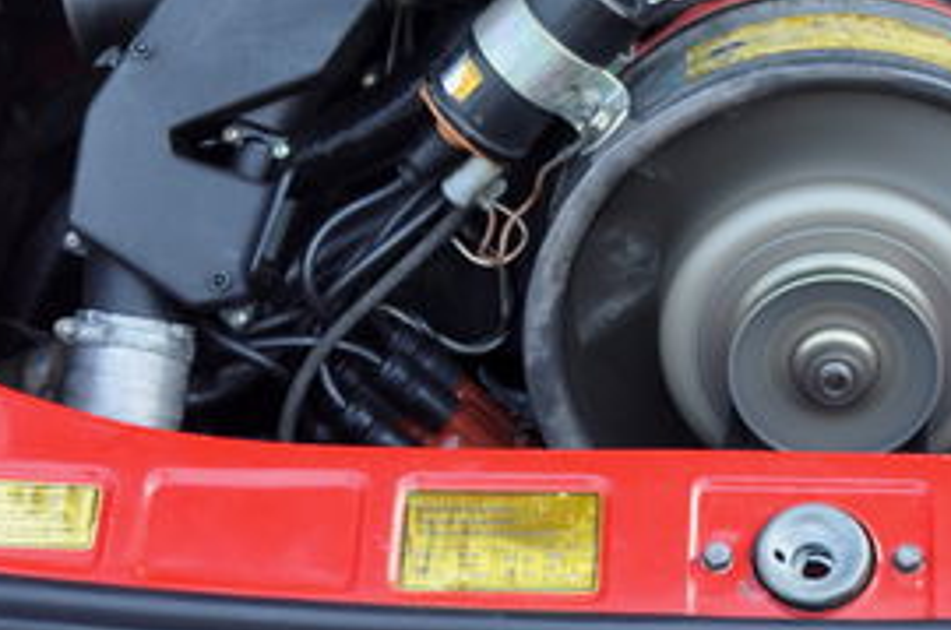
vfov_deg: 9.1
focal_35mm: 149
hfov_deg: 13.7
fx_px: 3940
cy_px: 42
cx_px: 824
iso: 500
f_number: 4.2
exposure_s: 1/13
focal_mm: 35
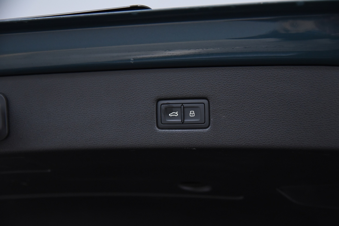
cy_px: 113
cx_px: 170
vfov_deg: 26.0
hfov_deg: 38.2
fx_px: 490
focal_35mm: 52
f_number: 4
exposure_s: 1/160
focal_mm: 52
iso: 4000
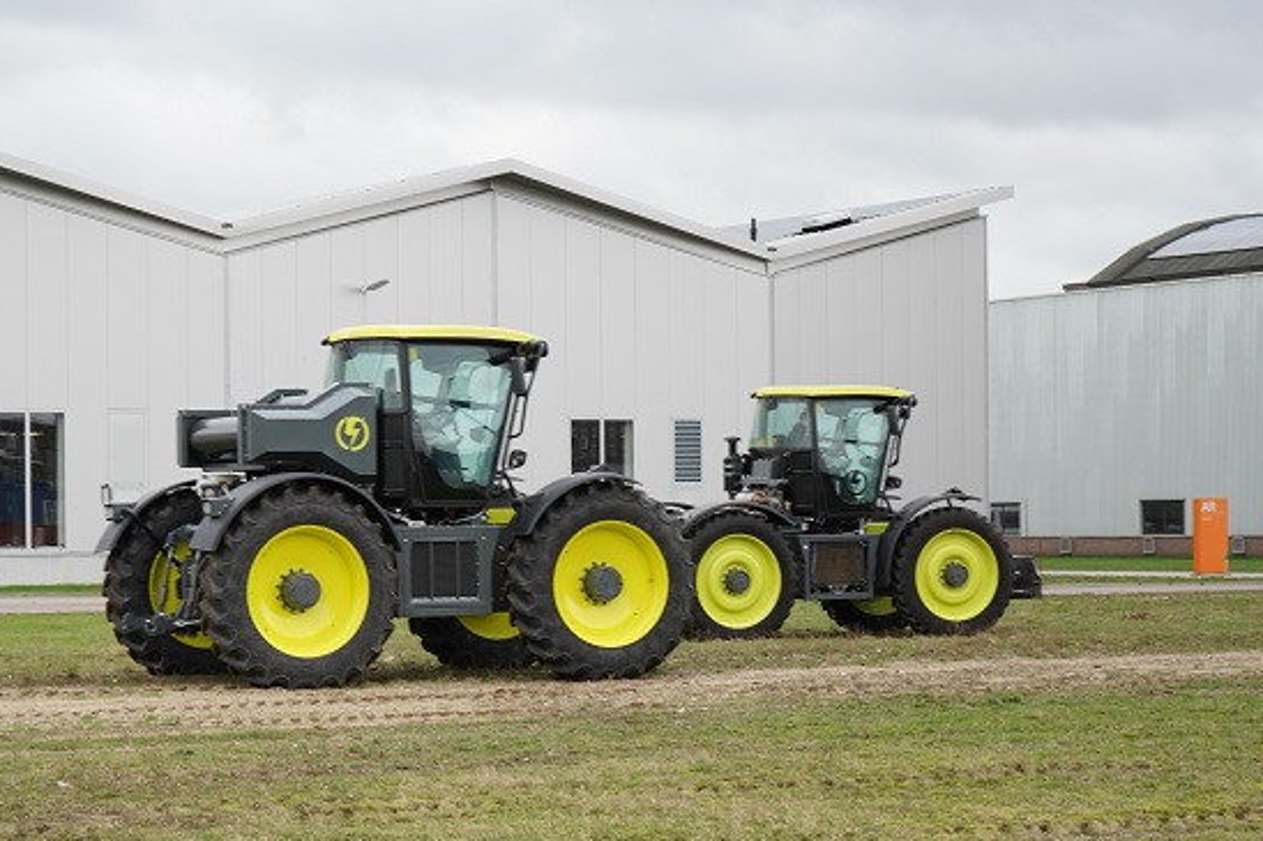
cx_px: 447
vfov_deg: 14.8
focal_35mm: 92
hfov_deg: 22.1
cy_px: 540
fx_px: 3227
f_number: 5.6
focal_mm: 63
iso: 320
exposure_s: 1/160
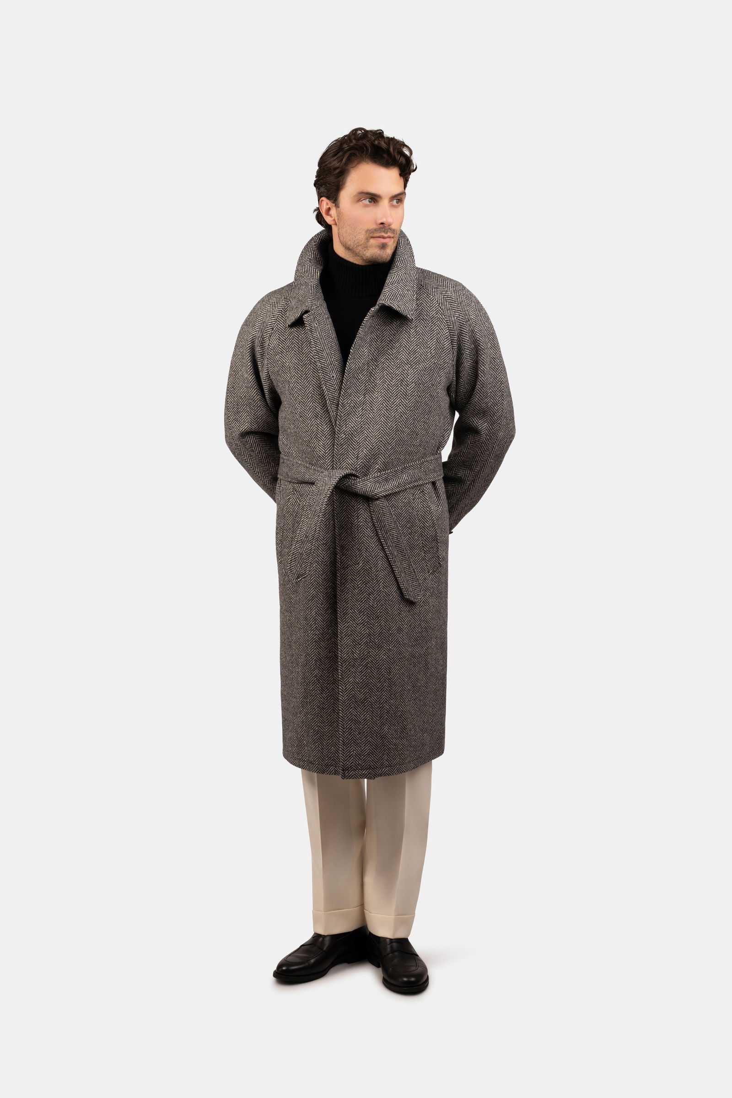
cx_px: 366
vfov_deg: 27.7
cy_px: 549
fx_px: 2226
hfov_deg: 18.7
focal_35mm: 73
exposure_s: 1/125
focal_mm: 73
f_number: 8
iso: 100
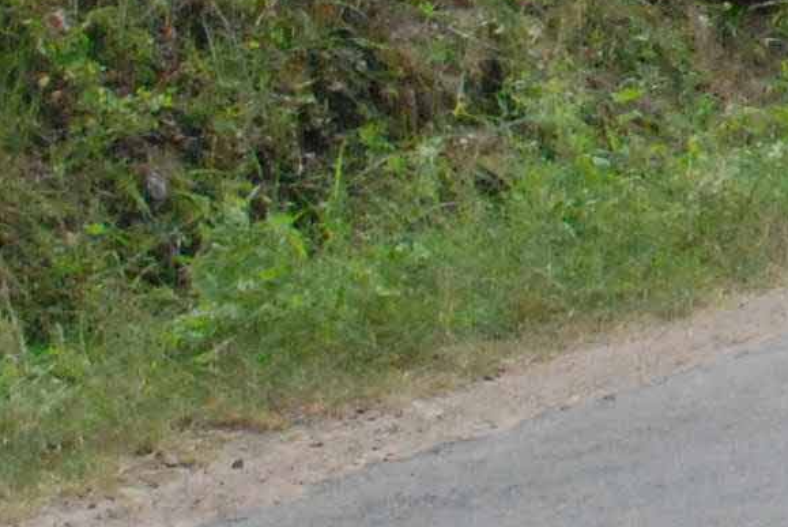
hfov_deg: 7.1
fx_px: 5717
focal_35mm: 261
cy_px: -670
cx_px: 2262
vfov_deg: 5.1
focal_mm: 26
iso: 1600
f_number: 11
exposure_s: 1/500
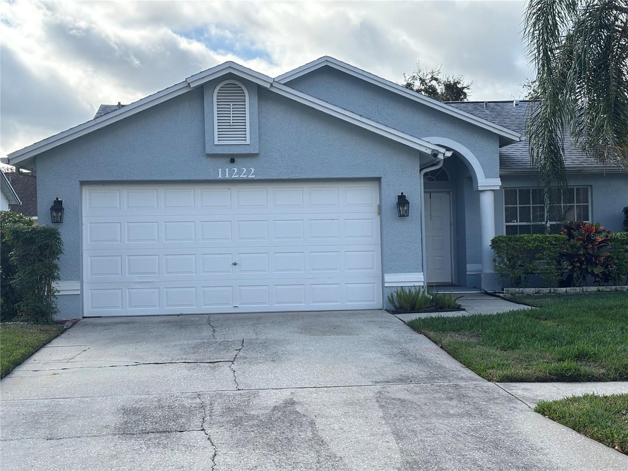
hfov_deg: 36.8
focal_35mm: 52
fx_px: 943
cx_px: 314
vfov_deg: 28.0
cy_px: 236
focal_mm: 5.96
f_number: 1.6
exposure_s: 1/1479
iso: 40
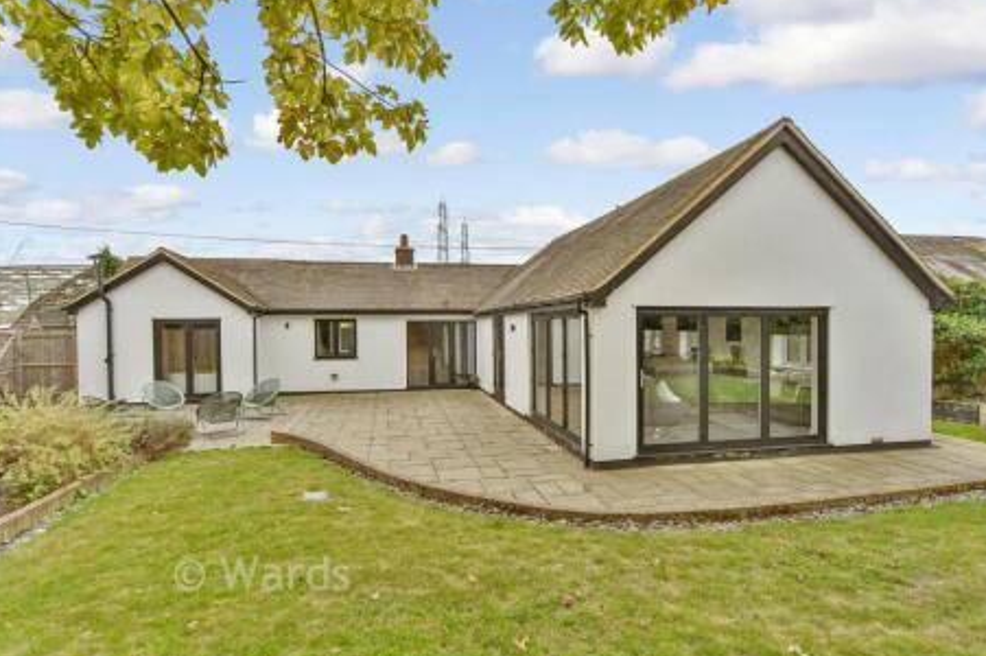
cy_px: 336
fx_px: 520
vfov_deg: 64.5
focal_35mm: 19
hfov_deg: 86.9
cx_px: 512
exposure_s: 1/320
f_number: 9
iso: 500
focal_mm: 12
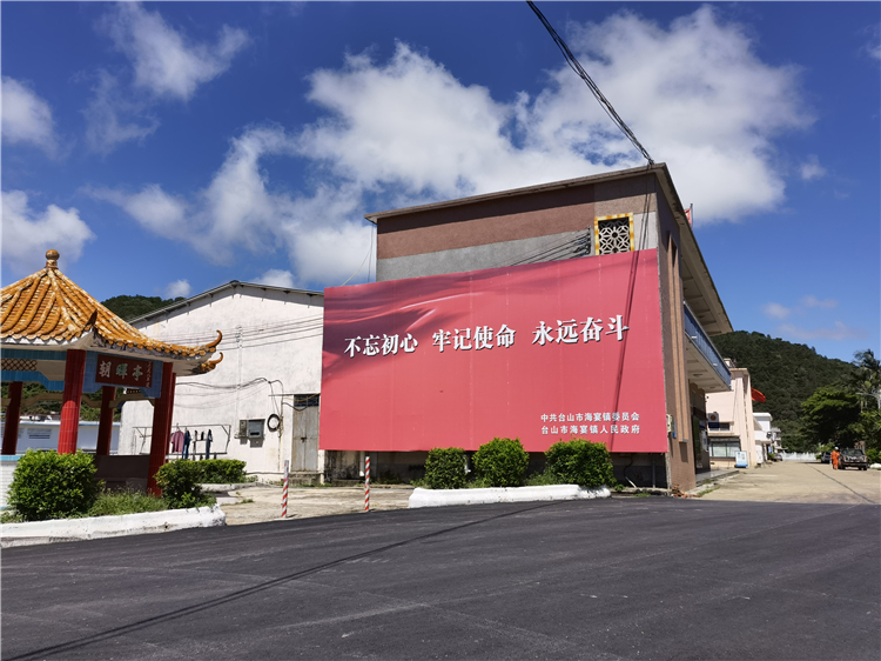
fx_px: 687
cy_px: 330
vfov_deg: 51.3
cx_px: 440
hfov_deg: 65.3
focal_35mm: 27
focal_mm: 6.67
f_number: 1.9
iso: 50
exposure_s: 1/5618
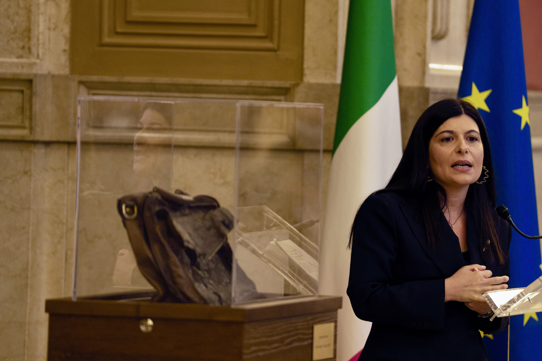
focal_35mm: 258
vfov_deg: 5.3
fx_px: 3884
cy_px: 196
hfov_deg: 8.0
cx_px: 313
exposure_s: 1/100
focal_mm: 200
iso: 1600
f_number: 2.8
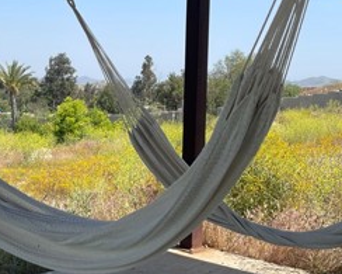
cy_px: 142
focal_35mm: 64
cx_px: 142
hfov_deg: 29.5
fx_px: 648
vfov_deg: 23.8
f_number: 1.6
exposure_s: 1/3086
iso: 32
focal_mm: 5.1
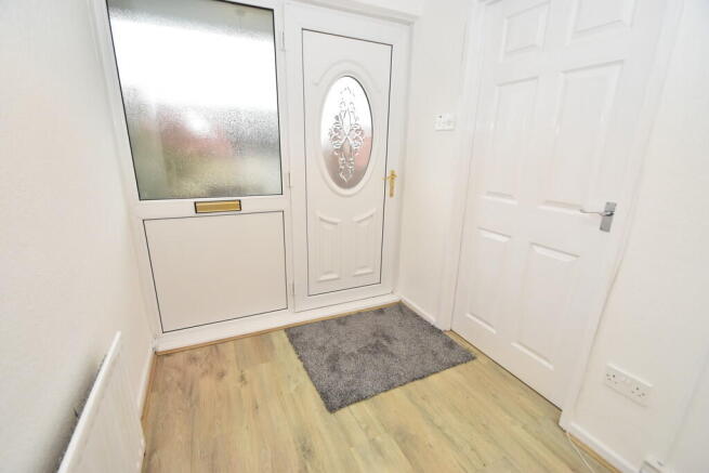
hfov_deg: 100.4
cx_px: 354
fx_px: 295
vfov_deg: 77.4
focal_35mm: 15
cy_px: 236
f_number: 5.6
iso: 800
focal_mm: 10
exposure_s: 1/125
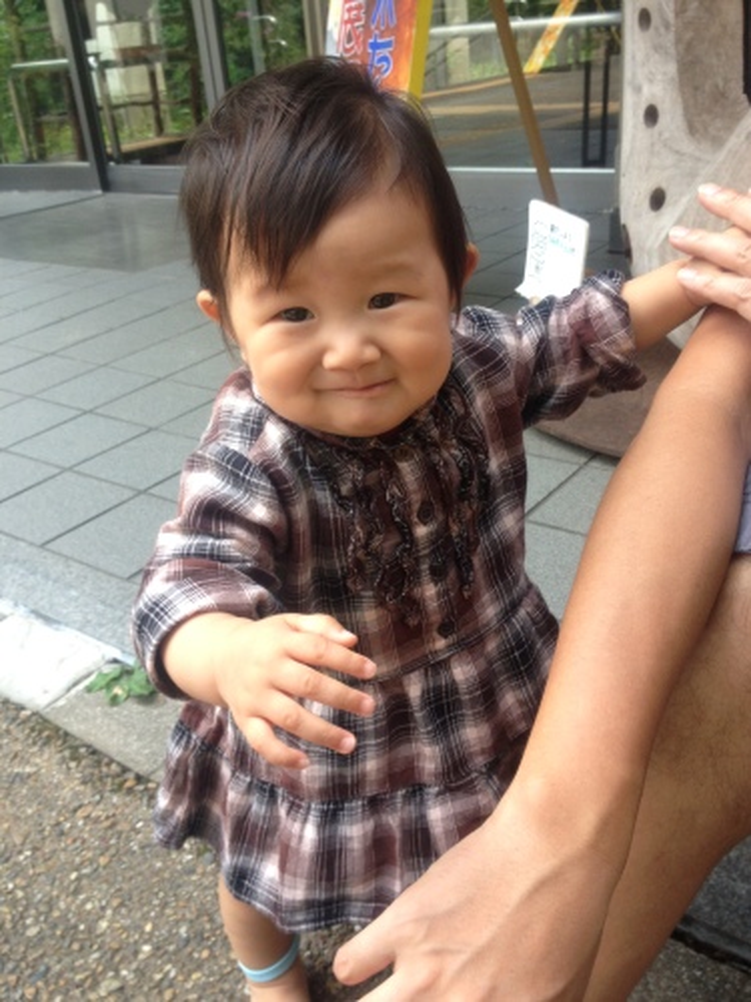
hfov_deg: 40.7
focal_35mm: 35
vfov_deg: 52.6
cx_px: 376
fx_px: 1012
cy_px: 501
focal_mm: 4.28
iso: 64
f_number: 2.4
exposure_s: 1/120
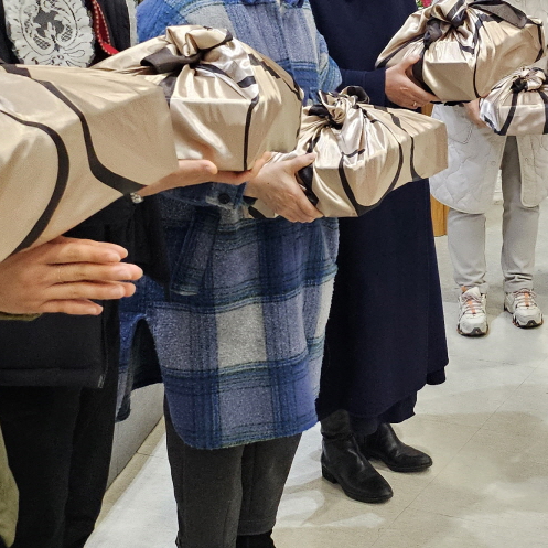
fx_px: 1146
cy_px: 45
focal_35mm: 64
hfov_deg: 26.0
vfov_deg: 25.9
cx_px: 494
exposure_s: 1/120
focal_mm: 5
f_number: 1.8
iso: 500
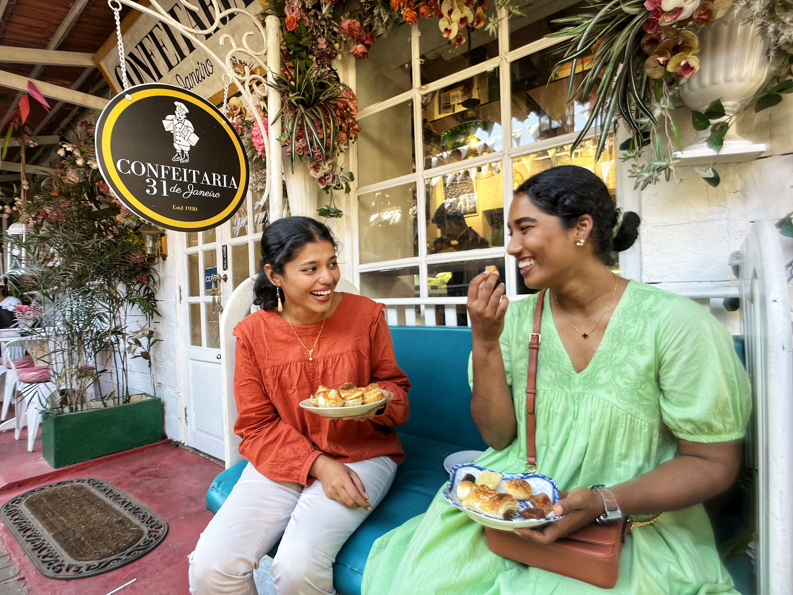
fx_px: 596
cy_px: 298
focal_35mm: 26
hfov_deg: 67.3
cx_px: 396
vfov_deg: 53.1
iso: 40
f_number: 1.6
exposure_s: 1/100
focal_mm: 5.1
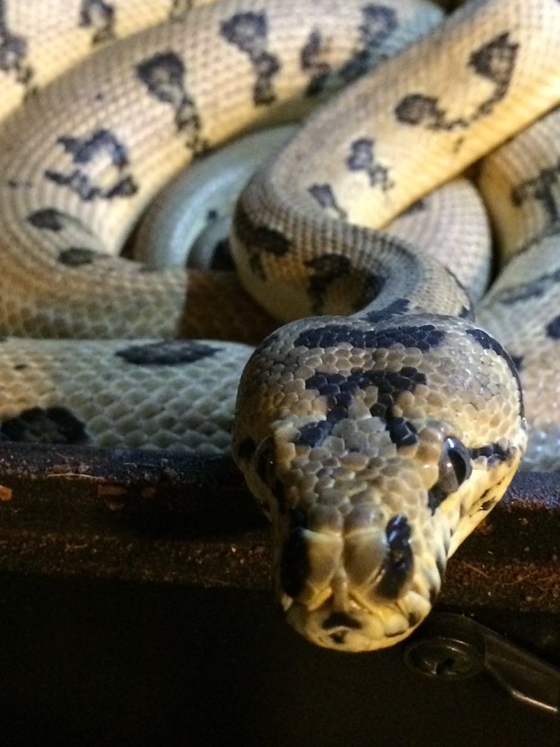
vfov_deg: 37.3
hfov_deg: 28.5
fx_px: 1100
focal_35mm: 51
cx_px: 239
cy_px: 291
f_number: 2.2
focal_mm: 4.15
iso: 500
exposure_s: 1/15
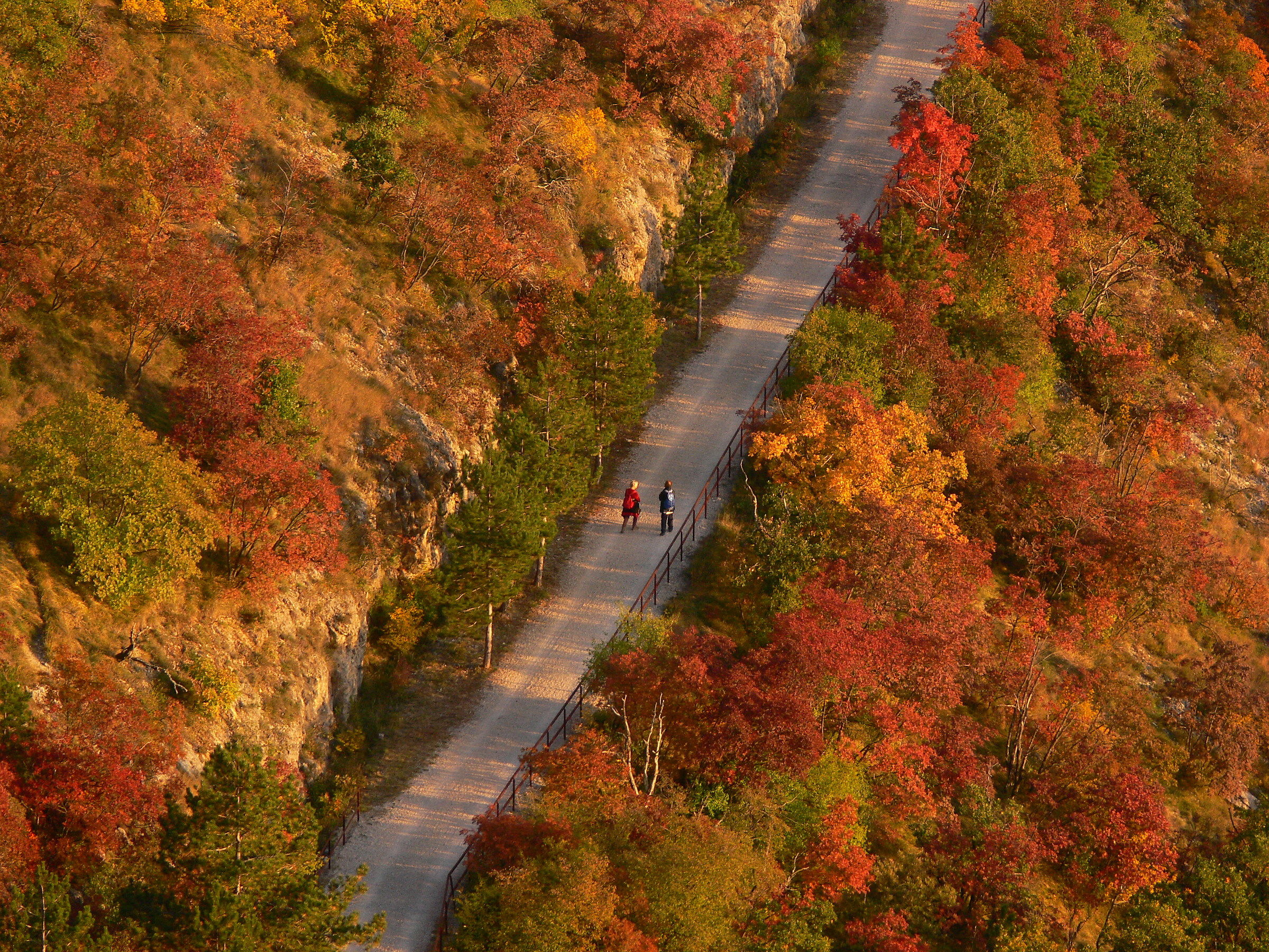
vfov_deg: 5.2
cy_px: 476
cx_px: 634
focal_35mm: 288
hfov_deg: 6.9
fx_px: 10558
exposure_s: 1/125
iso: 100
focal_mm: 60.8
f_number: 4
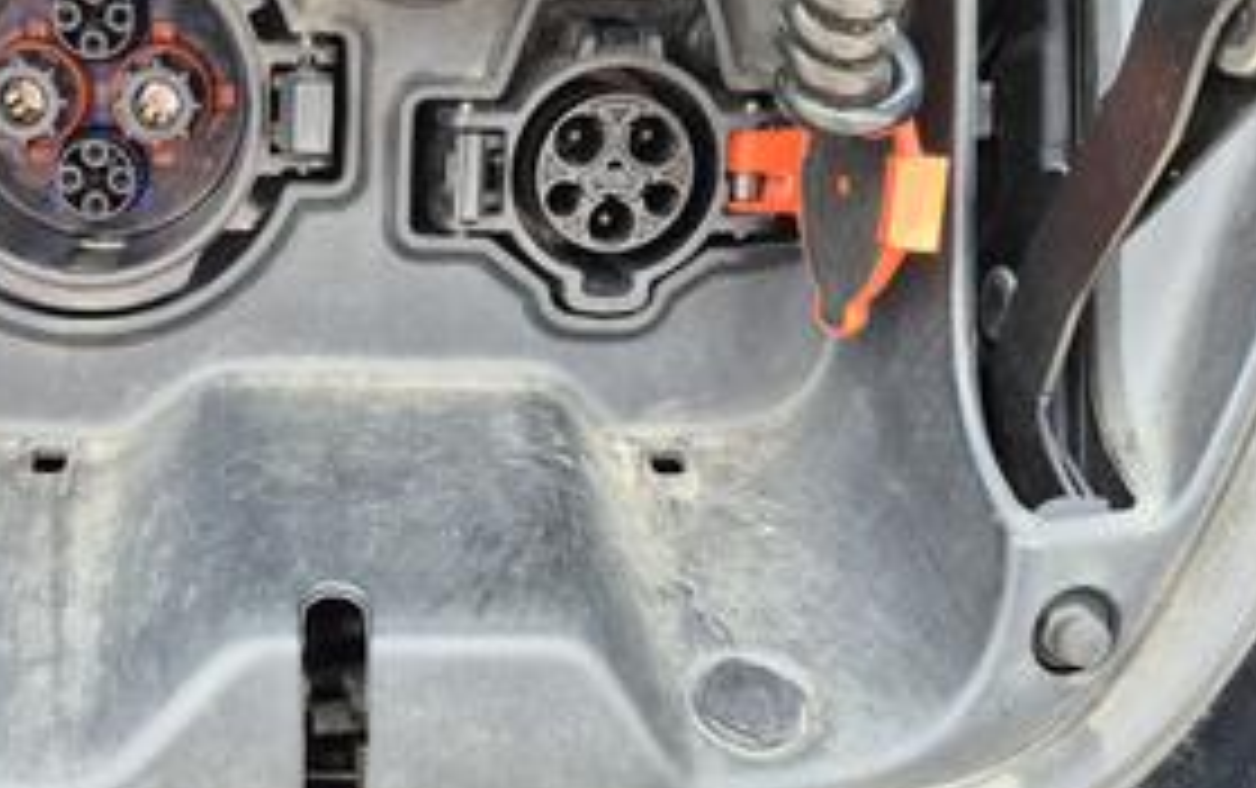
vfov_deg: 29.3
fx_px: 1508
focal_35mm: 44
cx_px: 279
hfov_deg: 43.4
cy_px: 414
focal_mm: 5.4
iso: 64
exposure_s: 1/180
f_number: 1.8
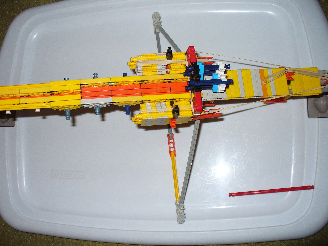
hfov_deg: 50.1
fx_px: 351
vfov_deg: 38.7
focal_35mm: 37
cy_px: 123
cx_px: 164
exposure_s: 1/30
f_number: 2.8
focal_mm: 6.1
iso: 80
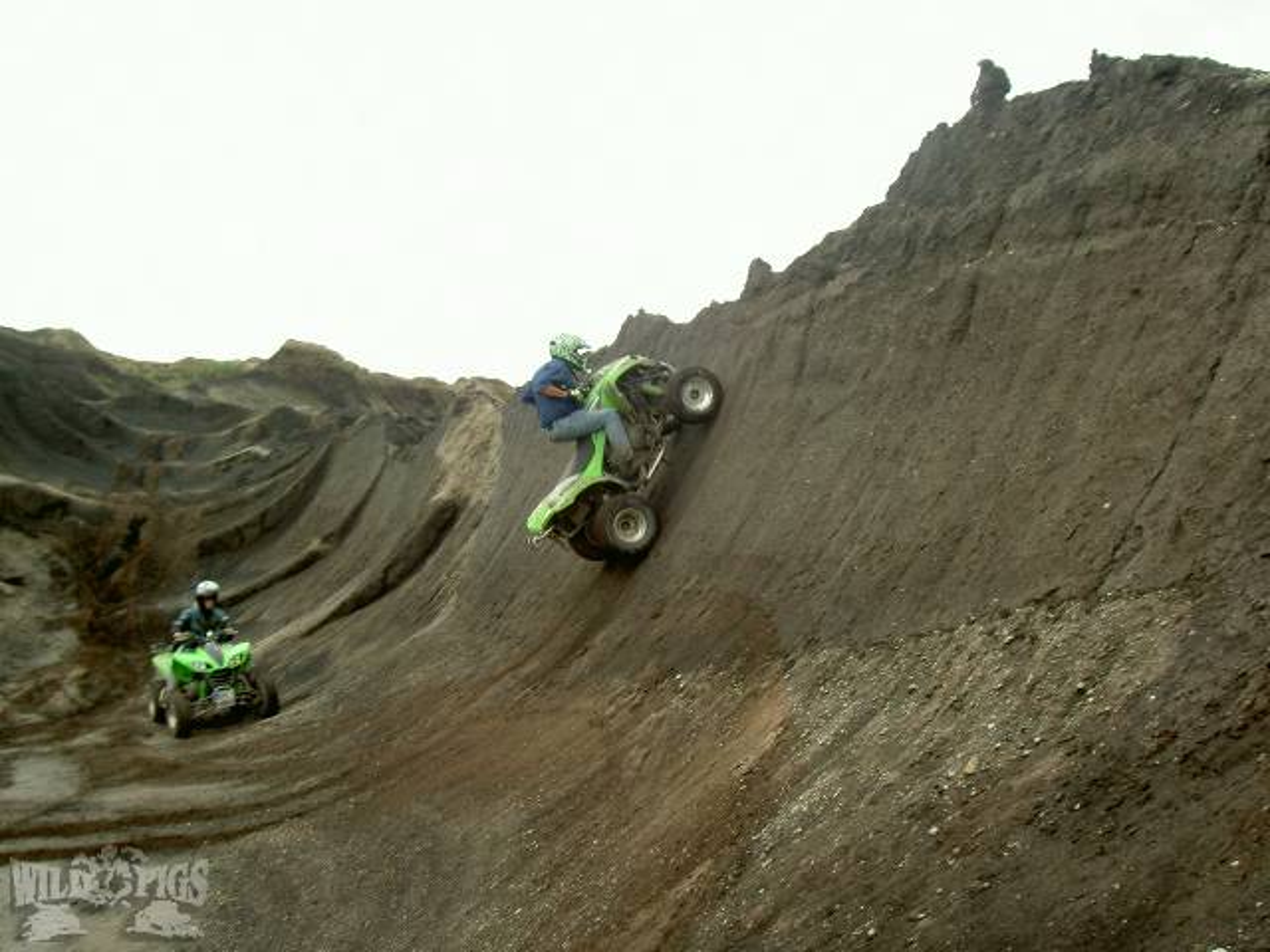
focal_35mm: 39
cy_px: 476
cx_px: 635
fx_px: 1431
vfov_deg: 36.8
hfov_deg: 47.9
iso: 50
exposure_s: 1/100
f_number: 4.7
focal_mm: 8
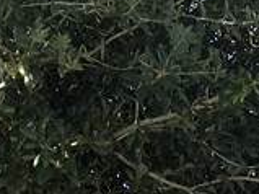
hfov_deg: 10.9
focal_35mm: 180
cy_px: 574
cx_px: 36
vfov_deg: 7.3
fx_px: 1346
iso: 20
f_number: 1.8
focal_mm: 3.99
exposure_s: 1/414
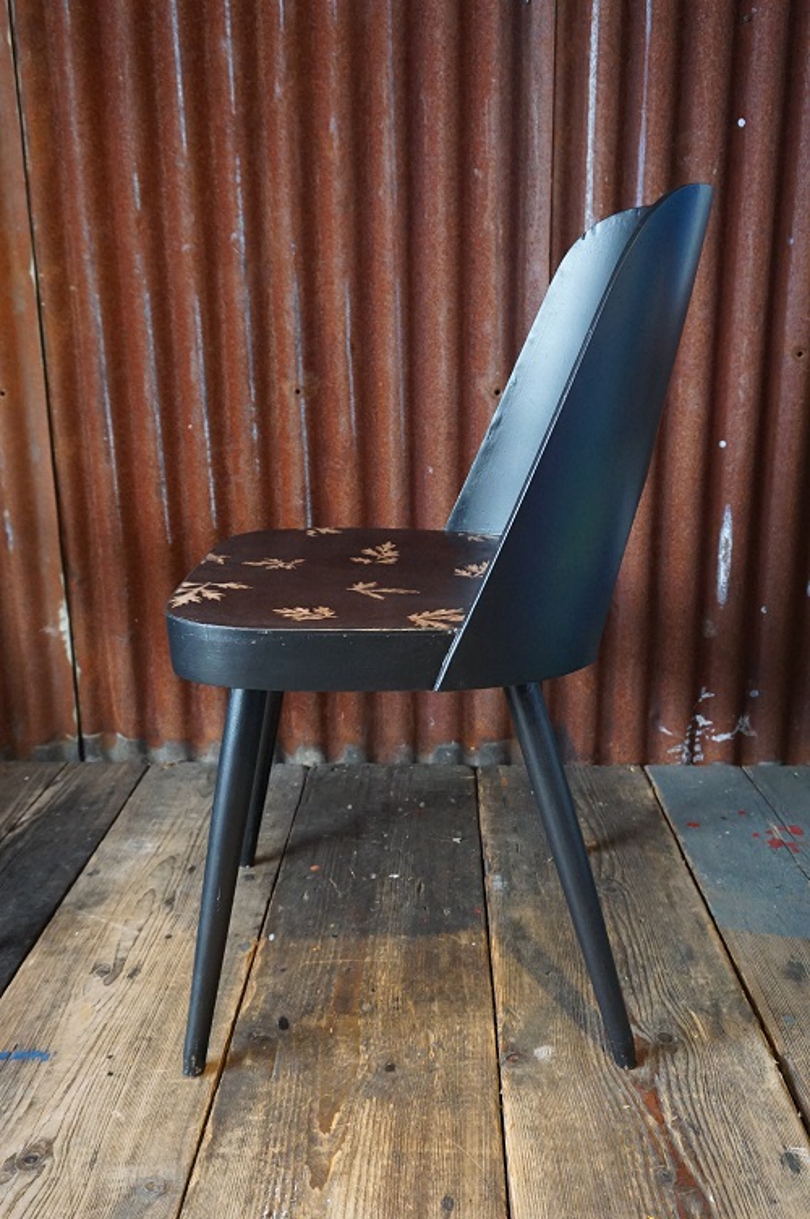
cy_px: 610
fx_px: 1014
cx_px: 405
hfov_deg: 43.5
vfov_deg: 62.0
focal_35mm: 30
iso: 3200
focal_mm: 20
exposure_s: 1/100
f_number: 4
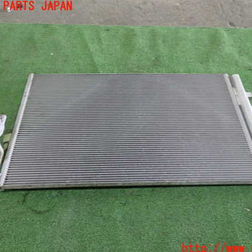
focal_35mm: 36
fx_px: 297
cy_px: 128
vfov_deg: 46.0
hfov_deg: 46.0
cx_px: 140
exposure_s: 1/30
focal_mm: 5.4
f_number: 2.3
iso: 500
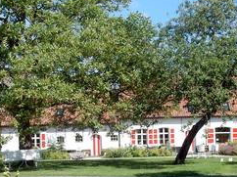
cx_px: 143
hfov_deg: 31.1
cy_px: 119
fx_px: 424
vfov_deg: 23.5
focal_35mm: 62
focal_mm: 4.5
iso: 125
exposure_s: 1/1000
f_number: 3.7
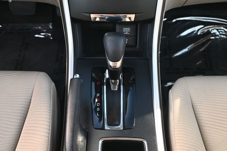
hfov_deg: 46.4
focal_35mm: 42
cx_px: 114
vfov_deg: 31.9
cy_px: 76
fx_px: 265
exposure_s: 1/125
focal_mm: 28
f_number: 4.5
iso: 1100
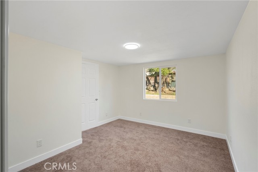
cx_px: 129
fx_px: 115
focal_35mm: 16
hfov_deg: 96.7
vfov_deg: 73.8
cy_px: 86
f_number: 22
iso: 50
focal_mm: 16
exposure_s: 15
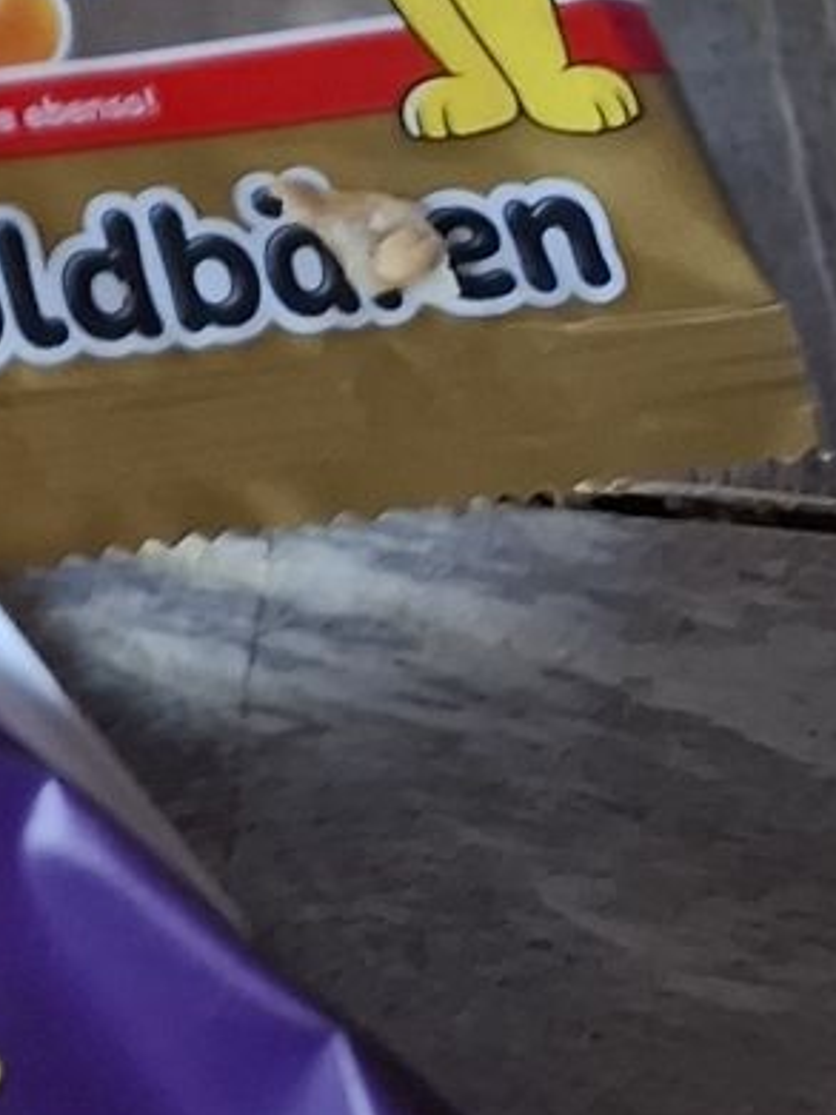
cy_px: -1551
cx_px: -967
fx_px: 3866
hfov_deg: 11.0
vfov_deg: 12.7
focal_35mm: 120
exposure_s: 1/25
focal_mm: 5.54
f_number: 1.8
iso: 400
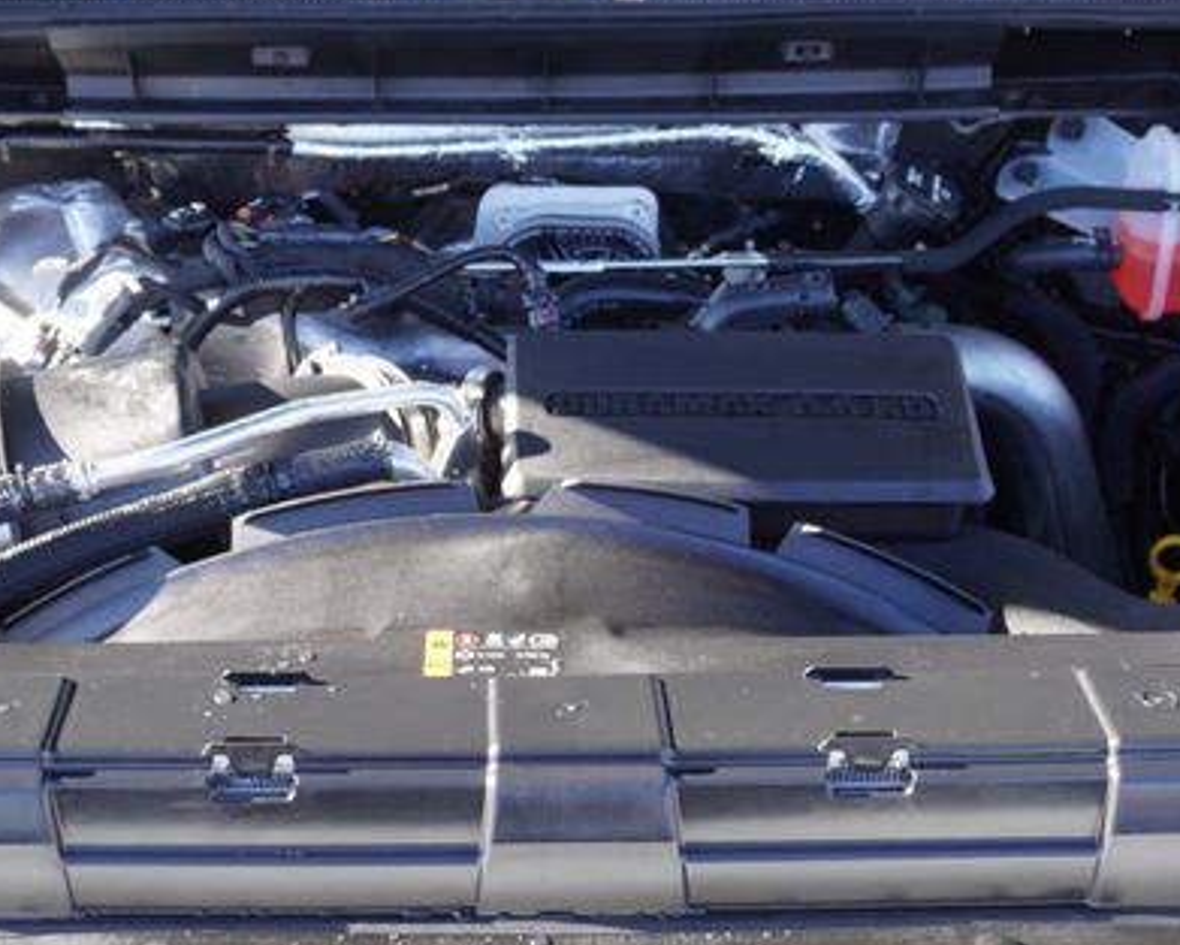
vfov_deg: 25.8
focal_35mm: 59
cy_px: 504
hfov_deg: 31.9
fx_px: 2061
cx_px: 516
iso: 100
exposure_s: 1/80
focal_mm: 16
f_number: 4.5
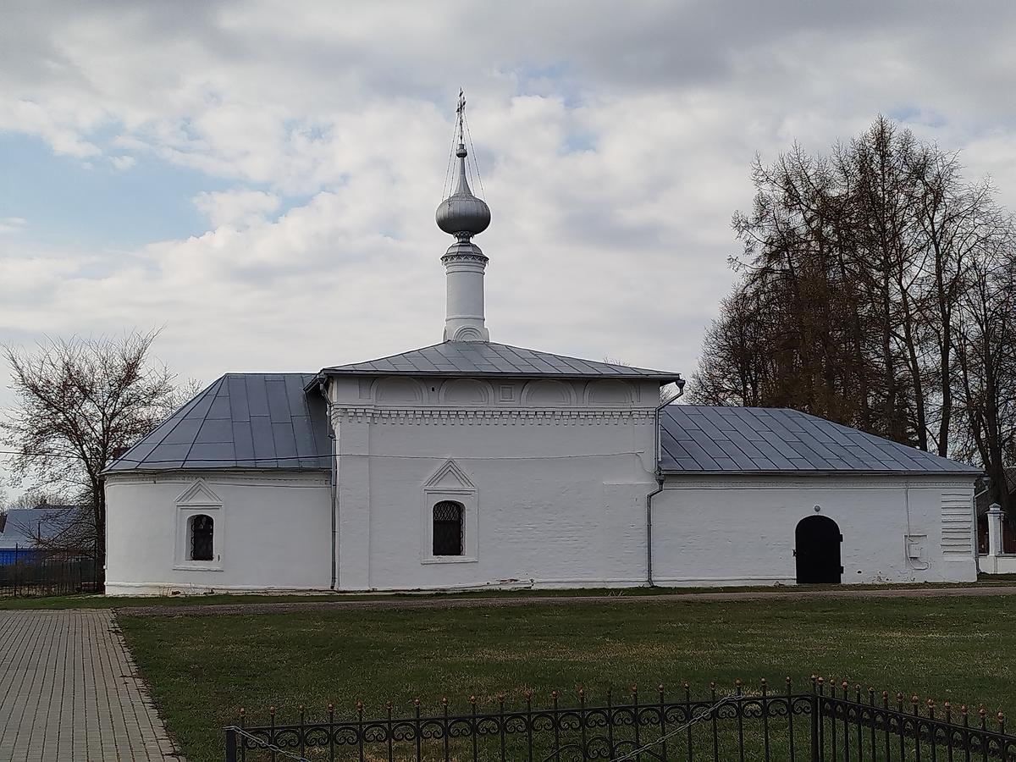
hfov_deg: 36.2
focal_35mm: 53
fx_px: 1556
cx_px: 508
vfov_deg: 27.5
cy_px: 381
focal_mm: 5.31
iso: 50
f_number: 1.7
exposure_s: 1/1197
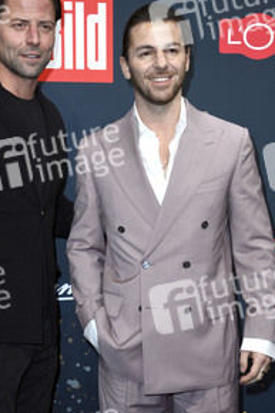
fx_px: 918
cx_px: 93
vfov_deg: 25.4
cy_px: 229
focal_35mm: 80
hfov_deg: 17.0
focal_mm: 58
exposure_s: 1/250
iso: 320
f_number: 5.6
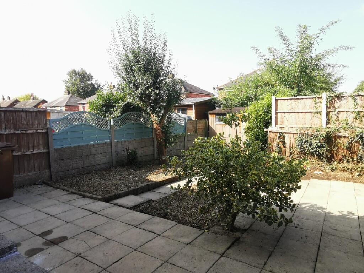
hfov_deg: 76.4
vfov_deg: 61.1
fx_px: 231
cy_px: 136
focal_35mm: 22
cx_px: 182
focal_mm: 2.26
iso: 50
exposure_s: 1/321
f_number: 2.2
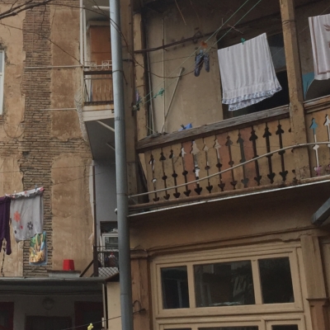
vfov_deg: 23.3
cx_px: 15
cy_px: 59
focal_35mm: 73
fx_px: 787
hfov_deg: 22.9
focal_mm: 4.15
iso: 32
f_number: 2.2
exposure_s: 1/377
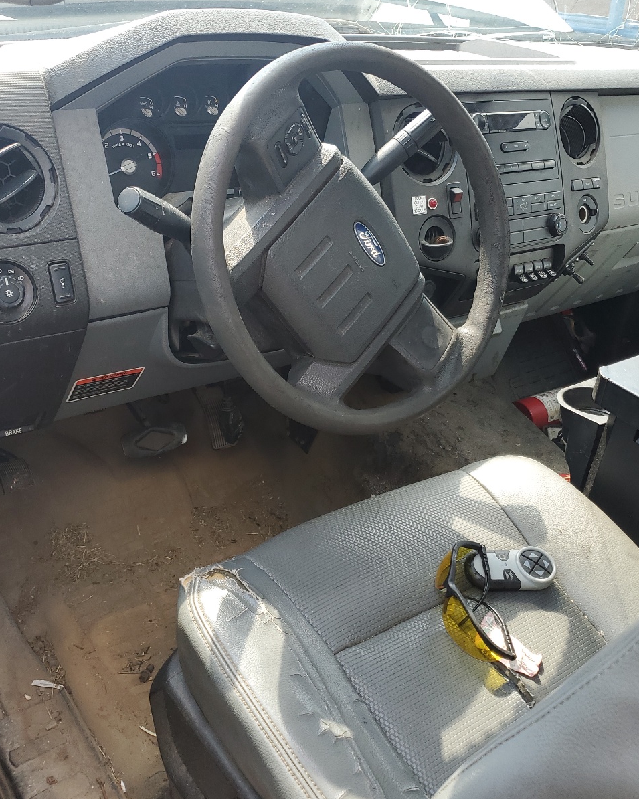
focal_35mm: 34
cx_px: 317
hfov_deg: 43.4
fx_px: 804
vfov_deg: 52.8
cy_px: 400
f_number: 1.5
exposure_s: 1/200
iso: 50
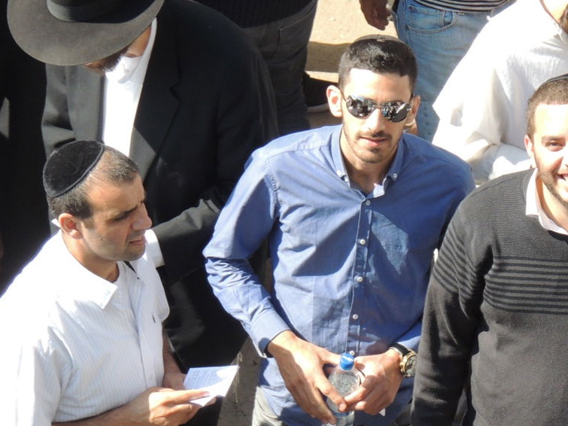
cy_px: 185
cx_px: 472
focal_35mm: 371
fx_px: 6087
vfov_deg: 4.0
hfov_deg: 5.3
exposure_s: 1/500
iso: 280
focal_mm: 35.6
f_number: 4.6
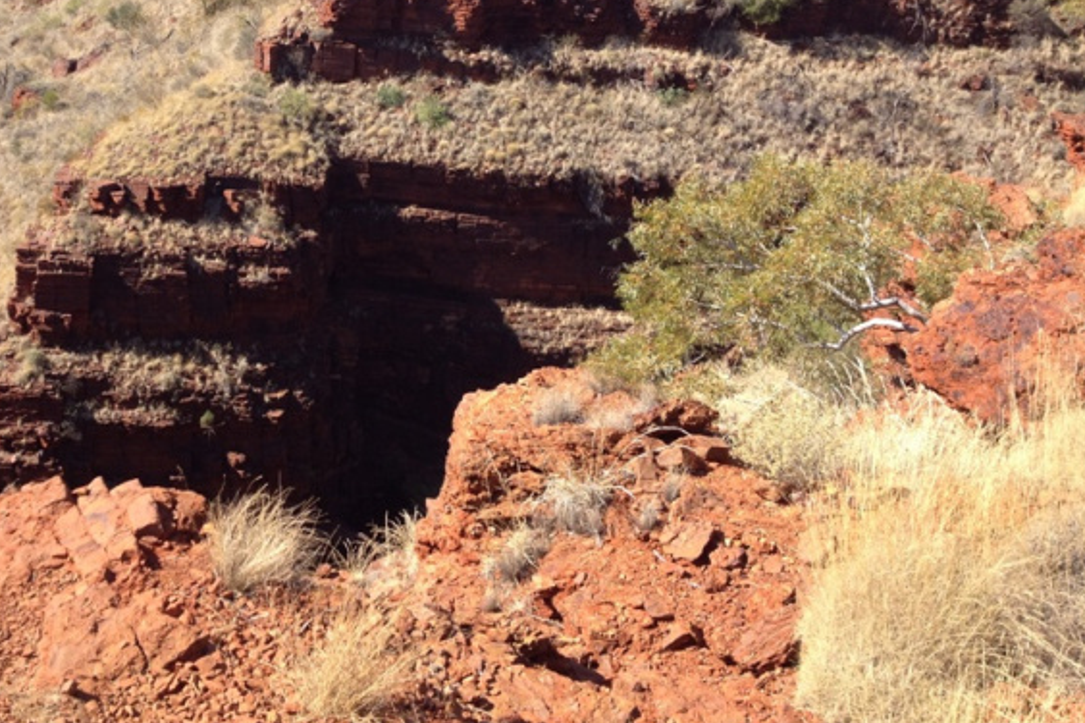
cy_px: 196
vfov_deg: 25.3
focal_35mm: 53
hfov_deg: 36.9
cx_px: 316
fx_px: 1597
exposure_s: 1/726
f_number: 2.4
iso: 50
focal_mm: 4.28
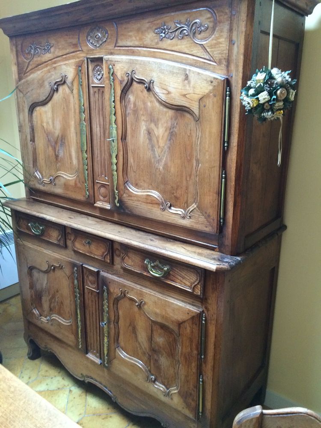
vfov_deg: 61.7
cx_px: 160
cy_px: 214
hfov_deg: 48.2
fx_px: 359
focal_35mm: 29
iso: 250
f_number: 2.2
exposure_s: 1/33
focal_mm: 4.15
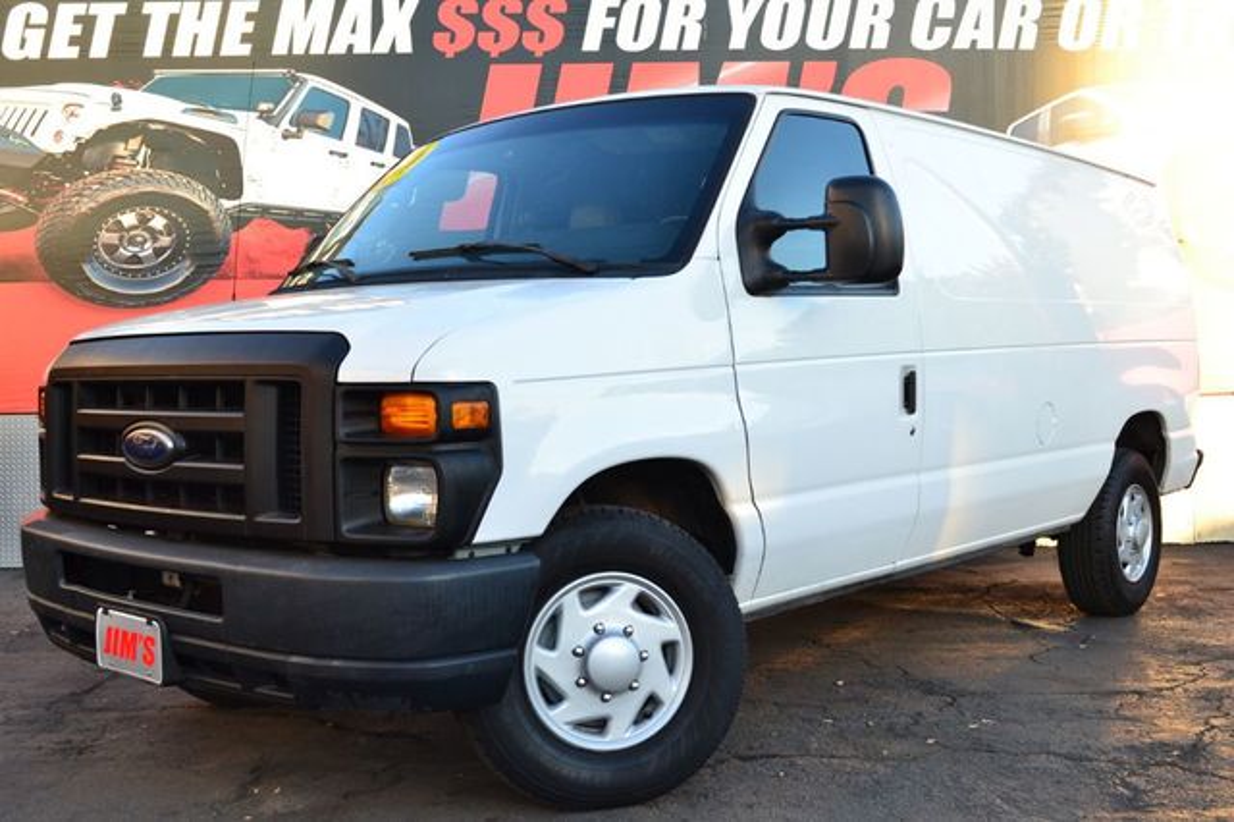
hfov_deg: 47.9
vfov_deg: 33.0
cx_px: 617
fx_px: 1387
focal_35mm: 40
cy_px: 411
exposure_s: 1/100
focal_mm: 27
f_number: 9
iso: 400
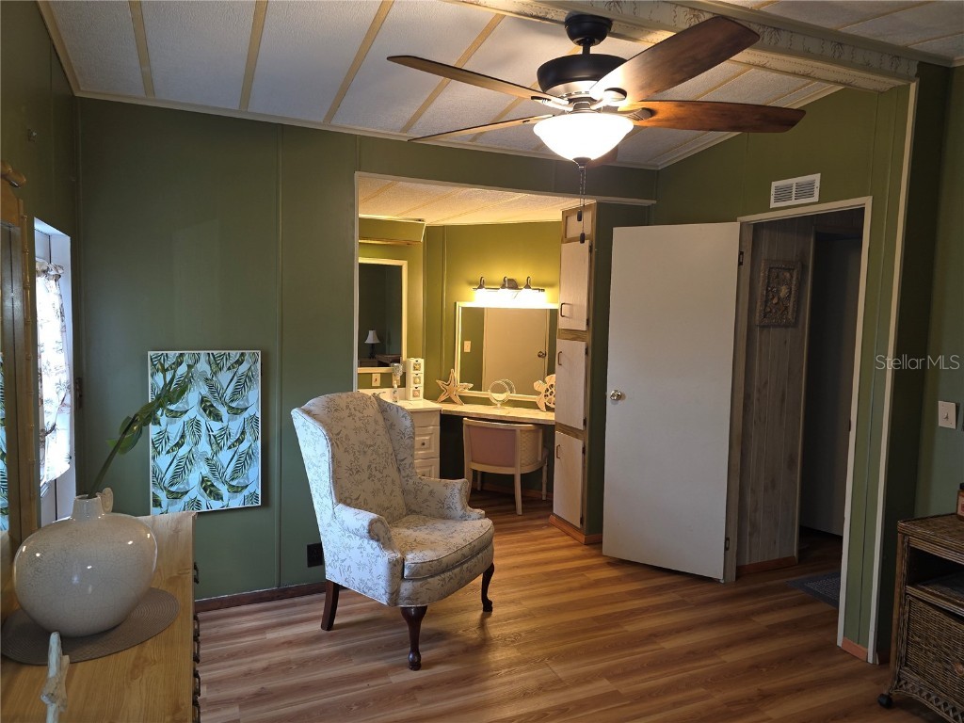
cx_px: 482
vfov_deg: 58.9
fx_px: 641
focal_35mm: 23
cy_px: 362
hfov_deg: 73.9
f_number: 1.7
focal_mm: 6.3
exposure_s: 1/40
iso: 100
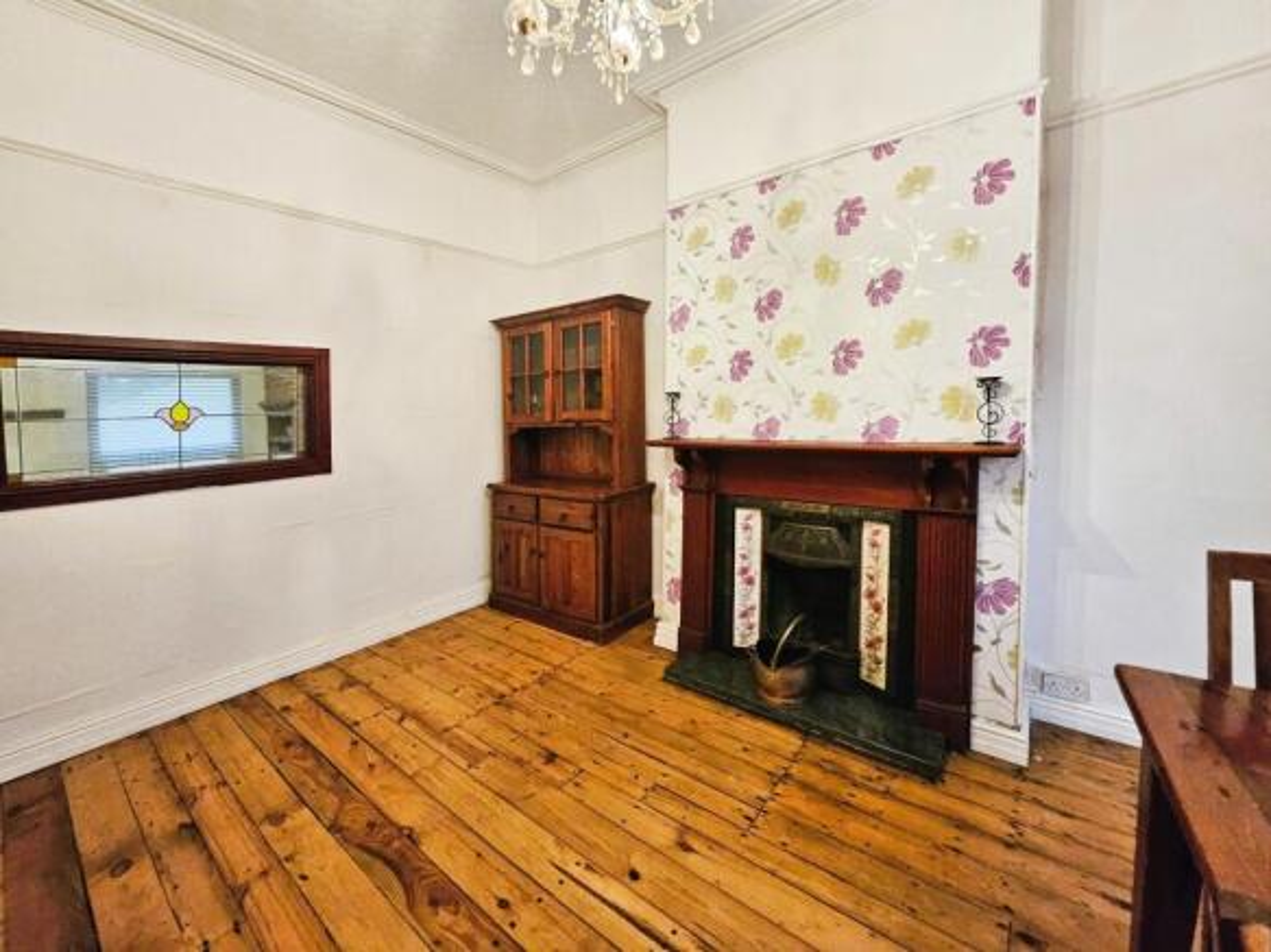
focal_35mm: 13
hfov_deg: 106.2
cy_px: 476
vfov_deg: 89.9
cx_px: 636
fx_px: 477
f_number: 2.2
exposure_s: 1/50
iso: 400
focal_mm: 1.7
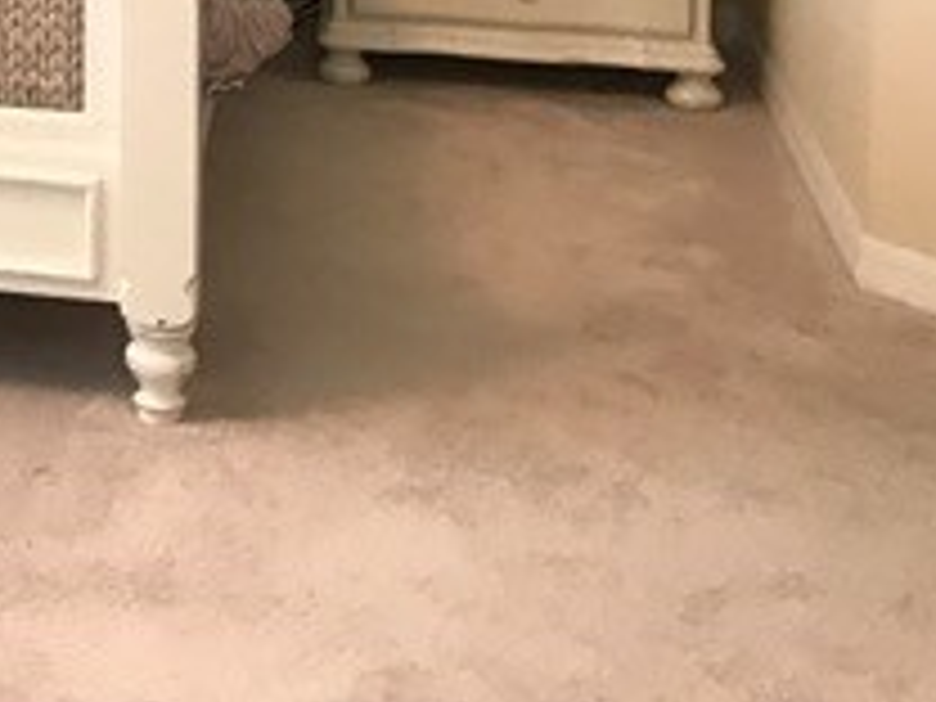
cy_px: -374
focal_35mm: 86
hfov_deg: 20.9
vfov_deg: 15.7
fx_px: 2325
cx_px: -252
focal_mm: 3.99
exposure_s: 1/13
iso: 100
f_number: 1.8
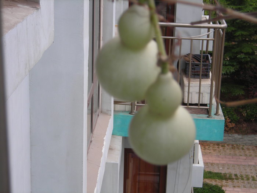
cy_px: 96
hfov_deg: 21.8
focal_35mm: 90
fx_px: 668
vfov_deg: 16.4
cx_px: 128
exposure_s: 1/30
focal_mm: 14.8
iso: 50
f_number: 4.6
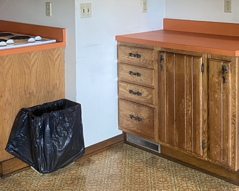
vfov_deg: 24.8
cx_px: 126
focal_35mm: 60
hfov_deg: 31.4
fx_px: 424
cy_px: 29
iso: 320
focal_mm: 4.25
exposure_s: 1/60
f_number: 1.8
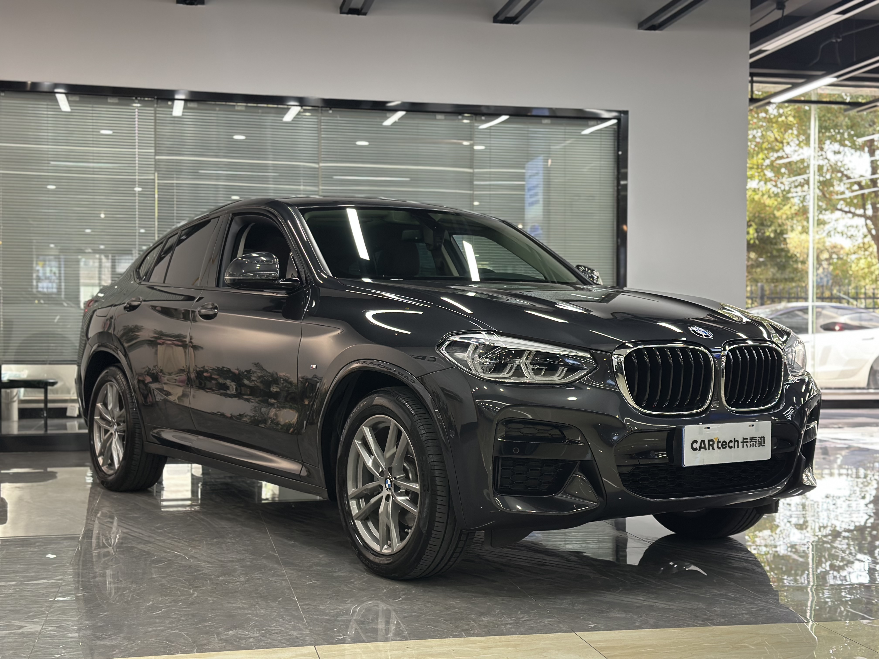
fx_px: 1219
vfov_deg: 30.3
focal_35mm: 48
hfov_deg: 39.7
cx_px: 440
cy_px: 330
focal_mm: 6.86
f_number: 1.78
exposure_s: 1/100
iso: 125
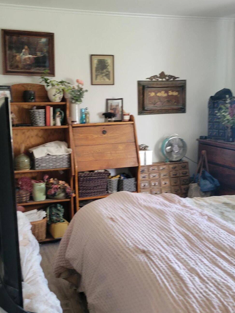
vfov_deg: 46.7
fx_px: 362
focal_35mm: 40
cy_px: 172
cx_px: 115
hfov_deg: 36.0
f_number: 1.8
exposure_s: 1/40
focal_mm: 5.4
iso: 200
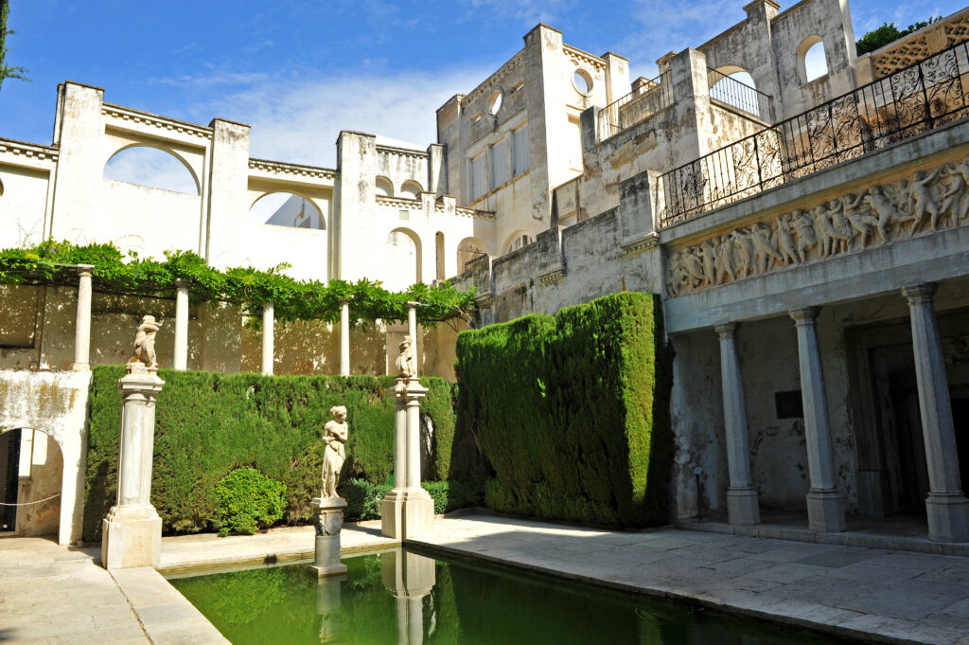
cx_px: 484
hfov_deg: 48.5
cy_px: 322
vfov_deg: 33.3
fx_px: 1076
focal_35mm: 40
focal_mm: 40
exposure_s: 1/200
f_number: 10
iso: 200
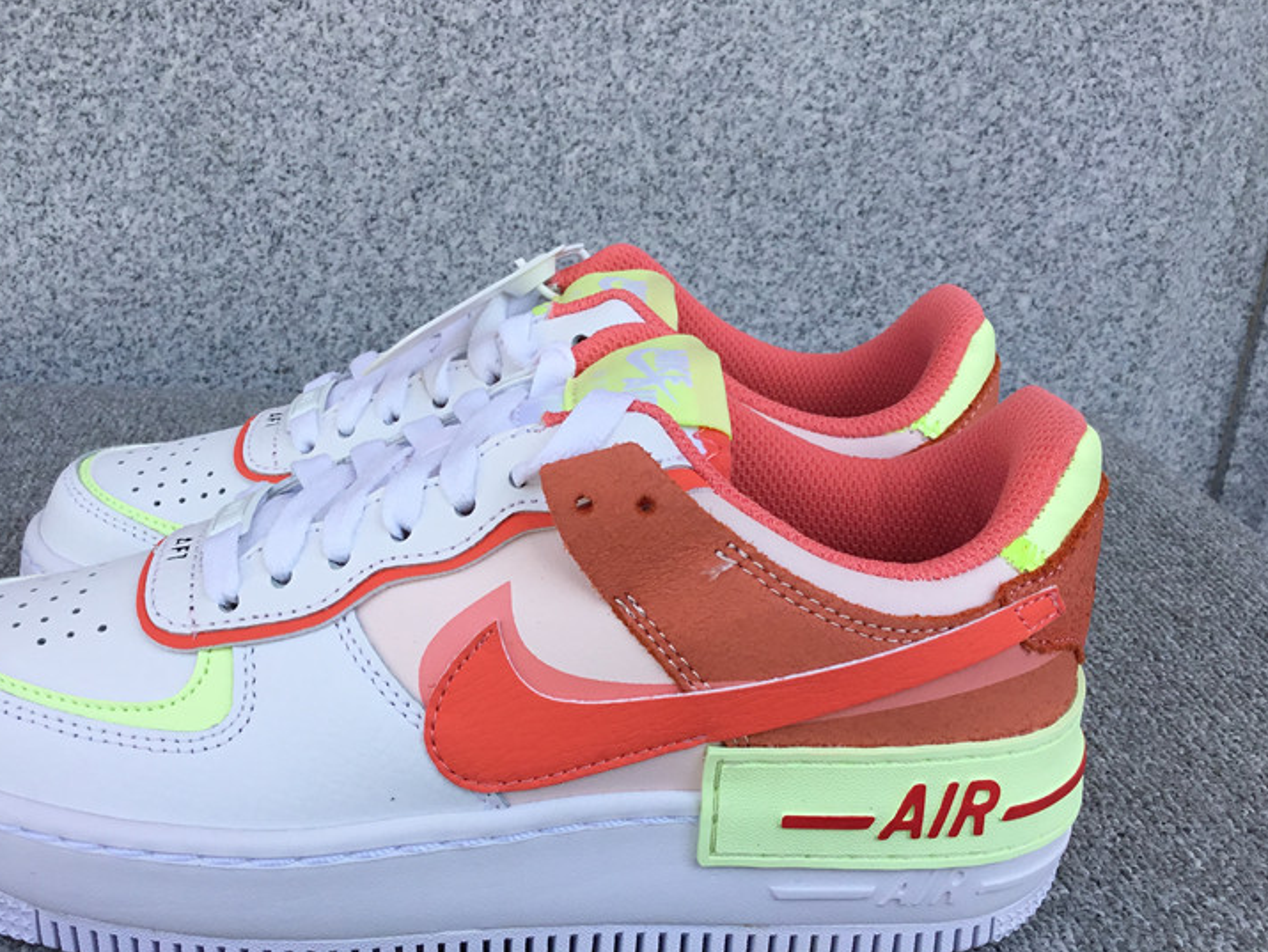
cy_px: 577
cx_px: 544
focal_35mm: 39
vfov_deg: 36.7
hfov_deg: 47.7
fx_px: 1429
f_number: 2.4
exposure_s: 1/547
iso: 25
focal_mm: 3.3
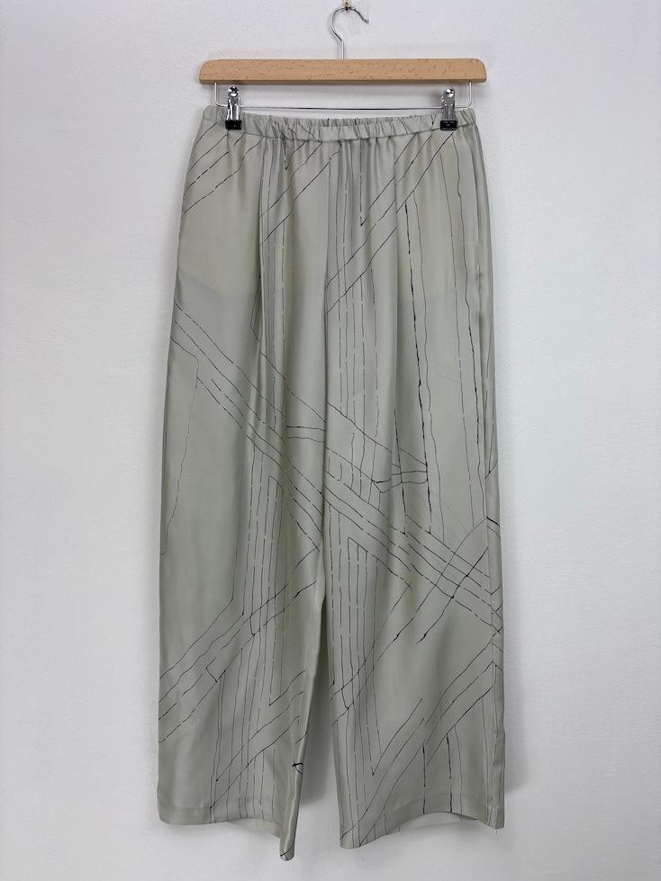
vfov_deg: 67.3
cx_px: 330
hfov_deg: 53.1
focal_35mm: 26
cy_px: 440
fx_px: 662
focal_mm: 5.96
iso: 32
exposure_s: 1/126
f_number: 1.6
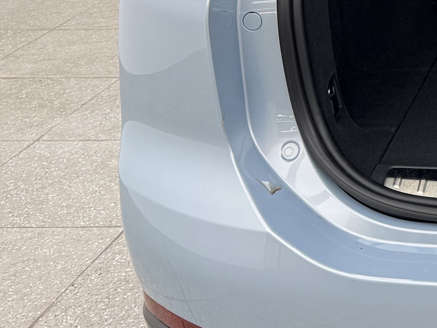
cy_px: -74
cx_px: 661
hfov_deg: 19.8
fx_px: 1073
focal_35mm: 85
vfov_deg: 16.6
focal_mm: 6.76
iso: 80
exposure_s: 1/101
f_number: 1.78
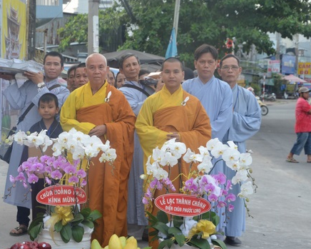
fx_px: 810
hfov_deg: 21.7
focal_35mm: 88
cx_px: 108
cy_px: 135
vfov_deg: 17.5
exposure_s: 1/160
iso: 800
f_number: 6.3
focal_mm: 42
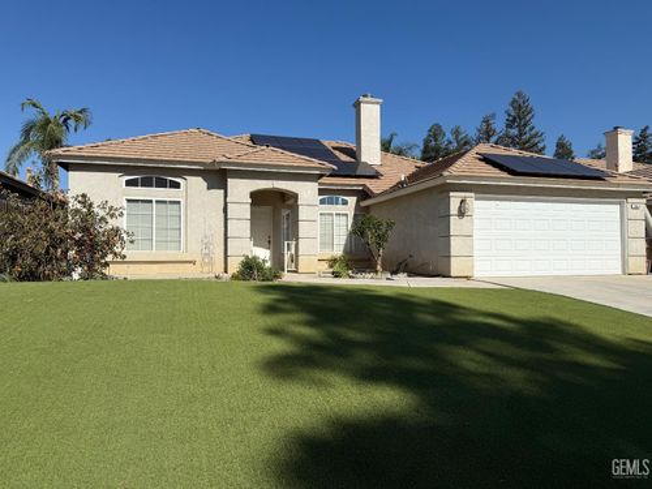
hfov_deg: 71.6
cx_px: 326
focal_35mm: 24
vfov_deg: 56.8
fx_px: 452
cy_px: 244
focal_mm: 6.76
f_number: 1.78
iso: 80
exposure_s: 1/7353
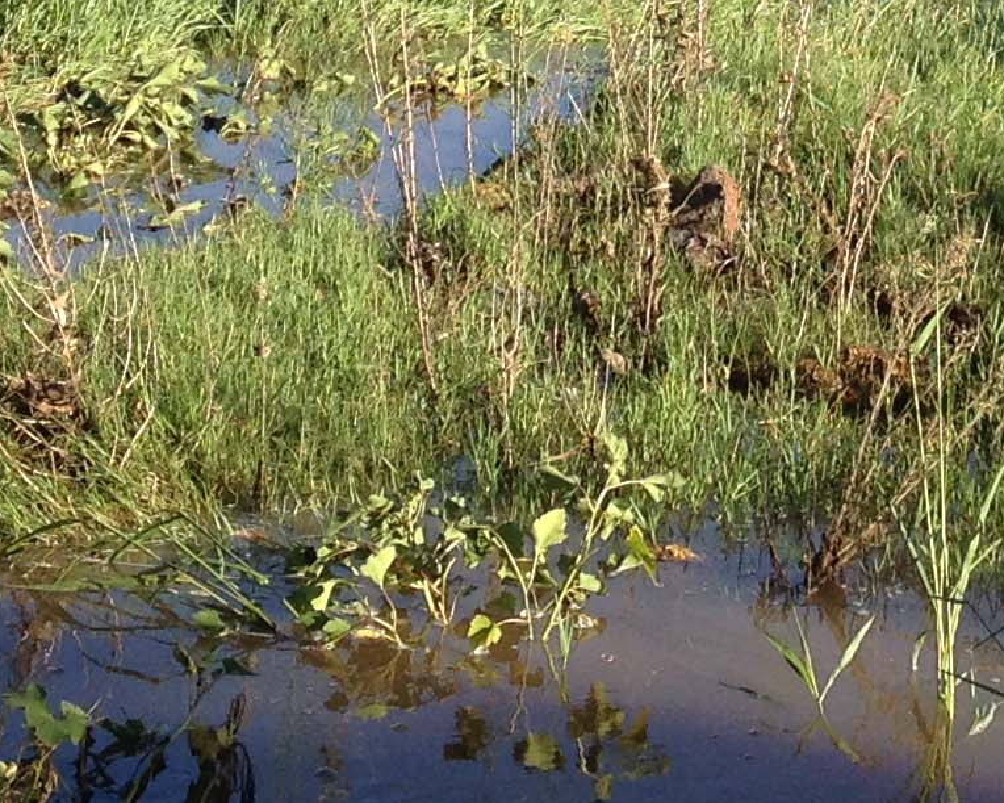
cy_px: -411
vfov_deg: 10.2
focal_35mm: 146
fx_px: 4338
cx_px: 895
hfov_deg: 13.1
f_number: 2.4
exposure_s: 1/968
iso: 80
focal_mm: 4.28
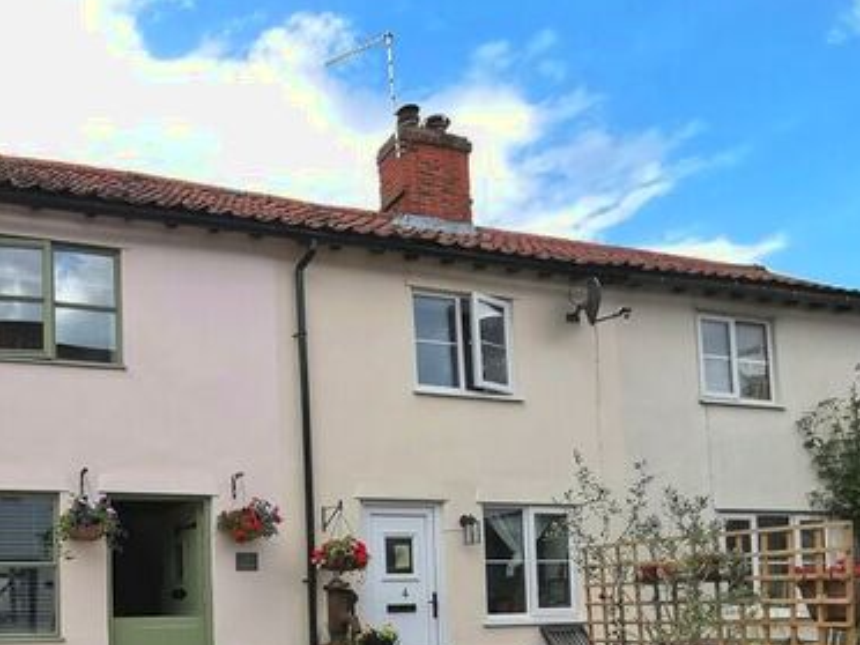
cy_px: 581
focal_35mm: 32
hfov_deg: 52.1
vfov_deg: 40.8
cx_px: 139
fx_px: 795
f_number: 2.2
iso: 50
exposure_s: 1/495
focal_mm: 2.26
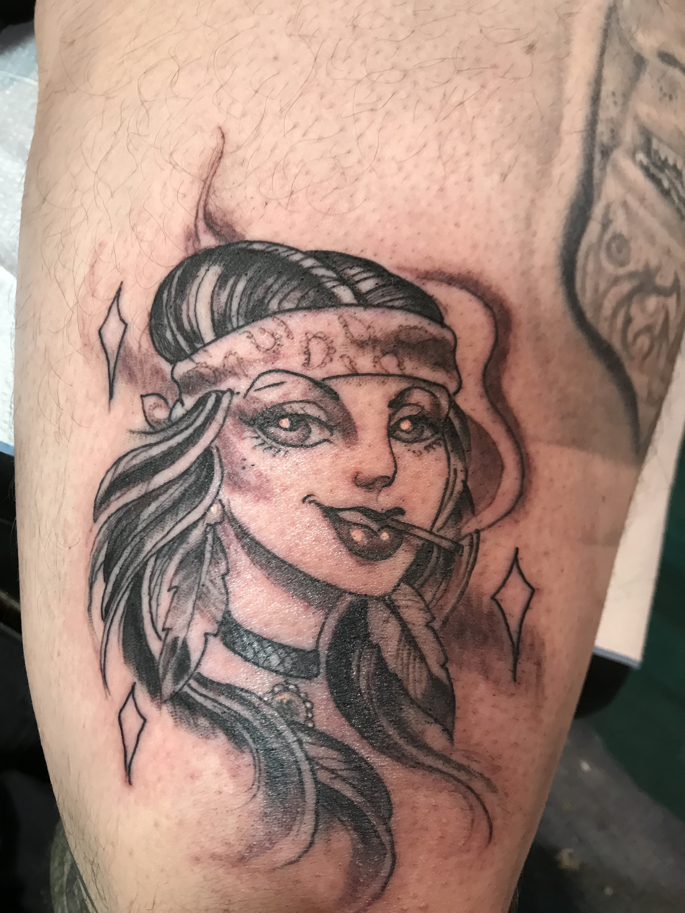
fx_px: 739
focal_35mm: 28
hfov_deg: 49.7
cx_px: 342
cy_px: 456
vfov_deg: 63.4
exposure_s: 1/17
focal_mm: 3.99
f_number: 1.8
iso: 40
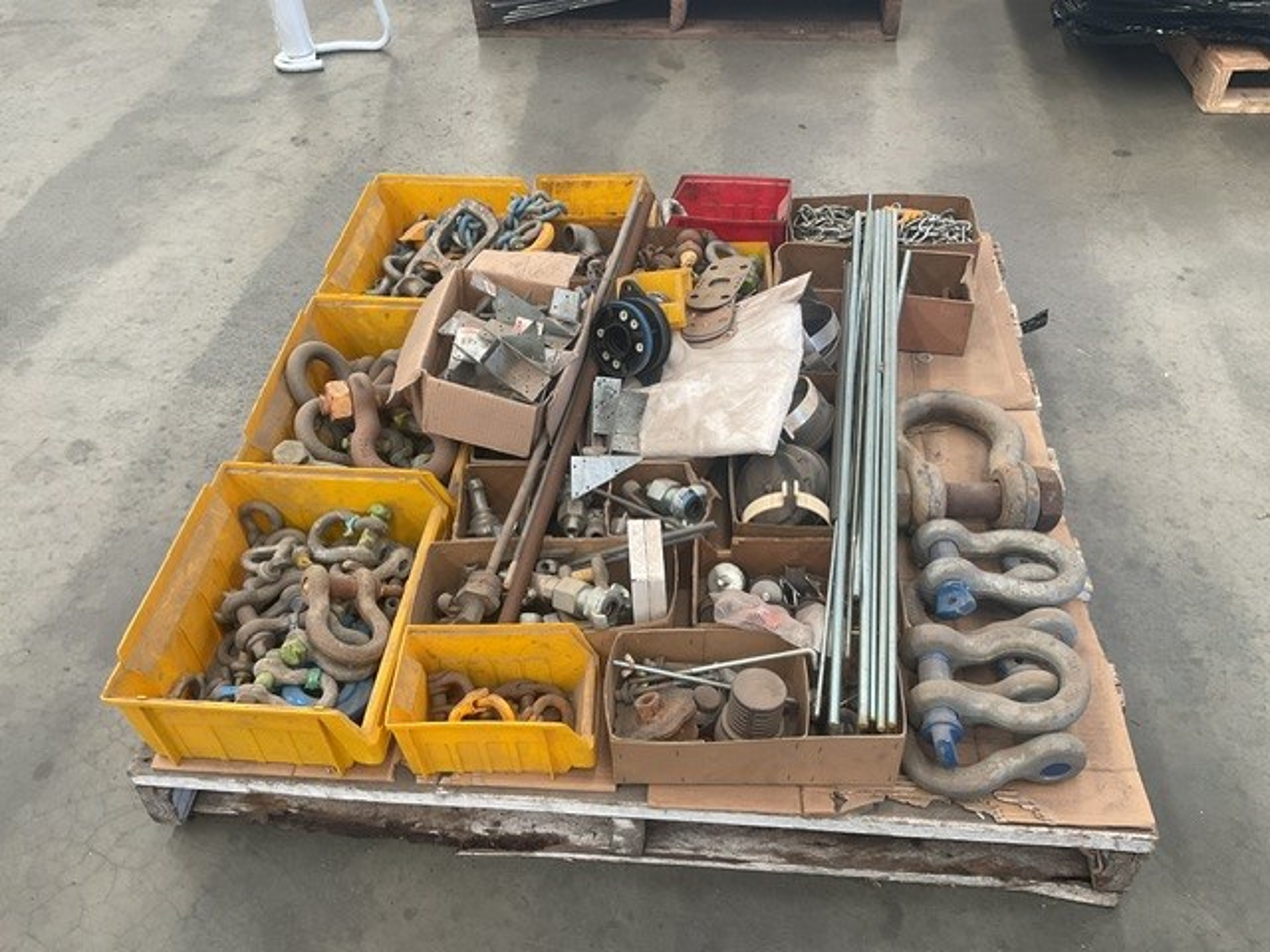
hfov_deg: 61.7
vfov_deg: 48.2
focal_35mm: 29
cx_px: 635
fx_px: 1064
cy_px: 476
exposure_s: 1/50
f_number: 1.8
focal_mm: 3
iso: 40
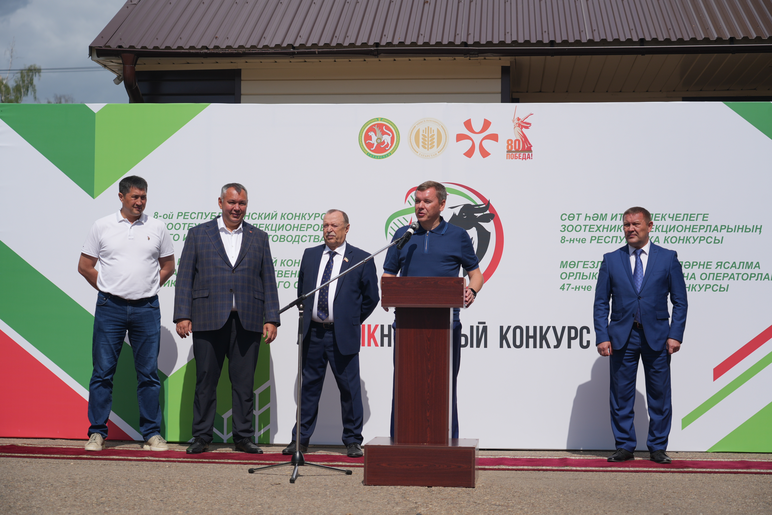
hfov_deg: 31.4
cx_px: 386
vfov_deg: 21.2
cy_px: 258
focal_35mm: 64
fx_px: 1372
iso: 100
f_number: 4.5
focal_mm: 64
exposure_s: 1/2000
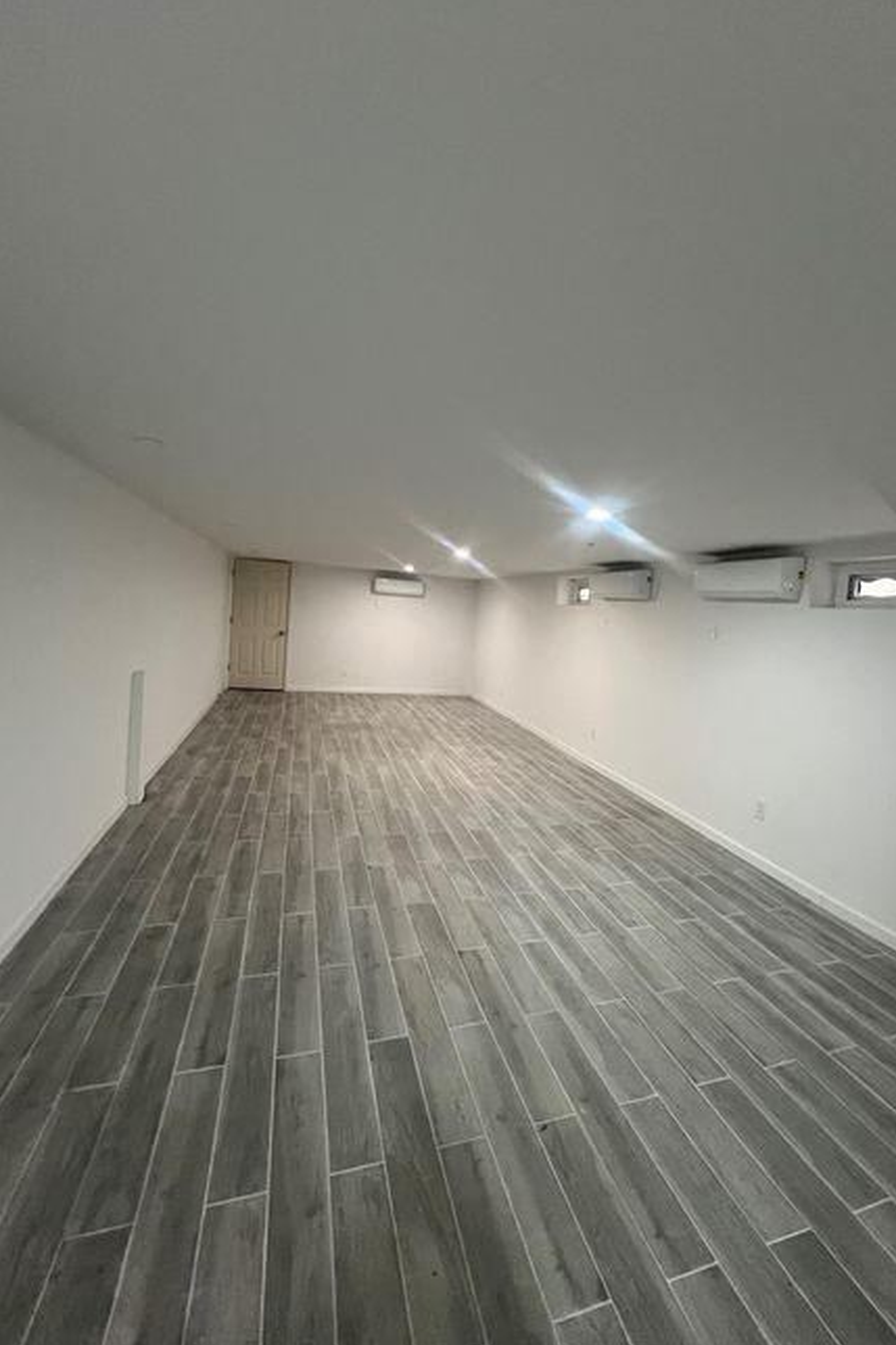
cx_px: 485
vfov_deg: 104.2
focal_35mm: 14
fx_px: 523
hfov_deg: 81.0
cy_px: 655
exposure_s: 1/60
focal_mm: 1.57
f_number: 1.8
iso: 320
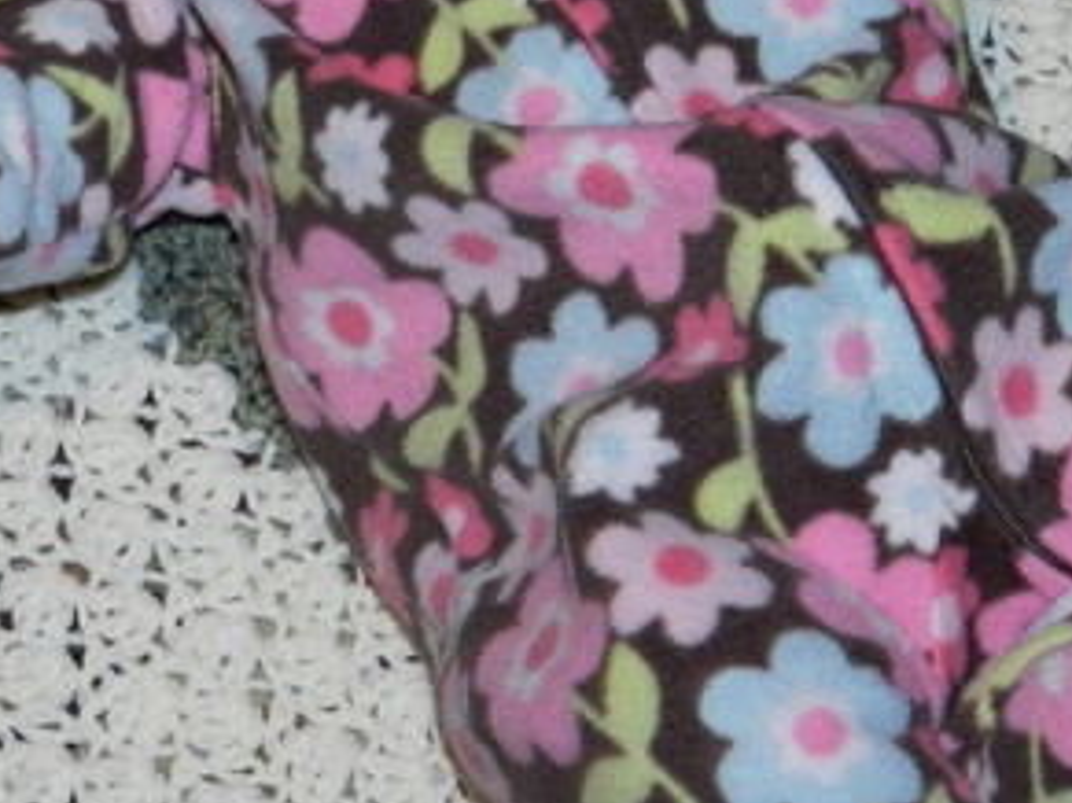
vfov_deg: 9.0
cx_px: 438
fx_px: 5108
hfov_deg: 12.0
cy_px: 111
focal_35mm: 165
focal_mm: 10.7
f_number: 4.6
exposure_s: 1/30
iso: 200
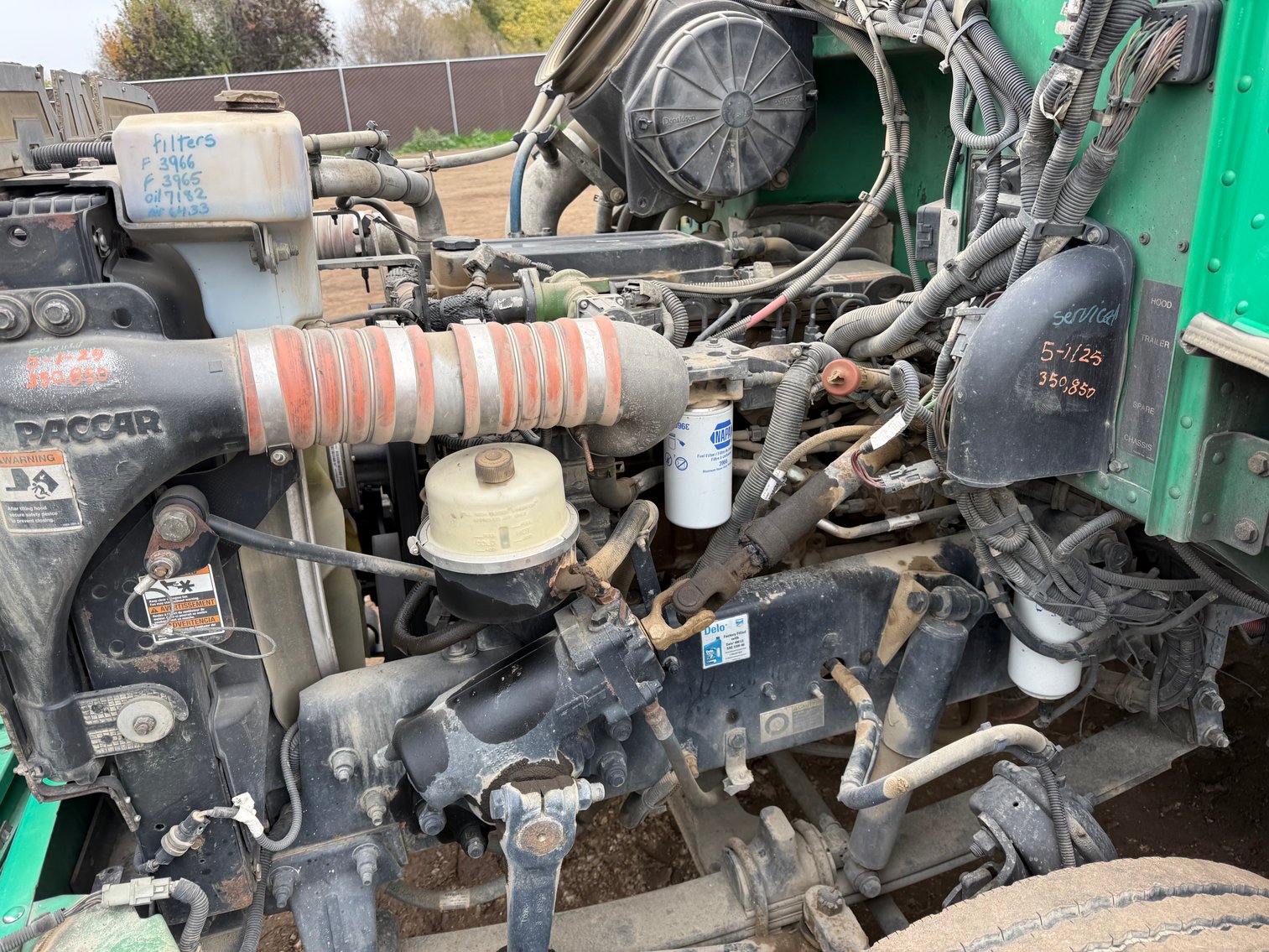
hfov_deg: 71.6
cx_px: 634
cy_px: 476
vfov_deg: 56.8
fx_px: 880
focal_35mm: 24
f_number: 1.78
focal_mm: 6.76
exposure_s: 1/274
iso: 80
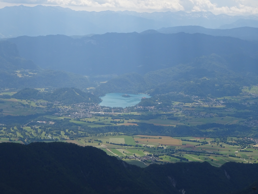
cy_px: 80
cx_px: 117
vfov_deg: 16.4
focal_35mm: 90
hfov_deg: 21.8
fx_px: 671
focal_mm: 11.32
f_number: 4.5
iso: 80
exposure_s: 1/640
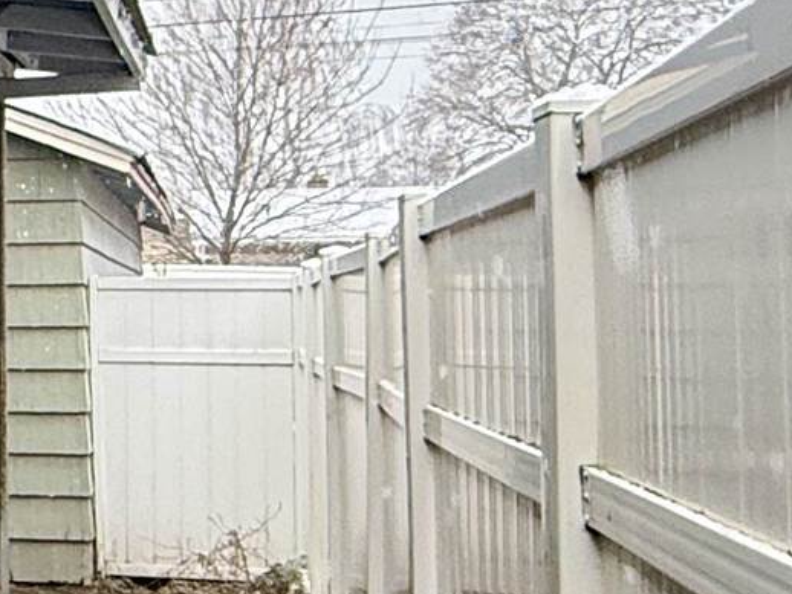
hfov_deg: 20.0
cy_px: 214
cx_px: -427
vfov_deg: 17.8
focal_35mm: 83
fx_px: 1900
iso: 125
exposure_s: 1/99
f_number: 2.2
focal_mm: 2.22
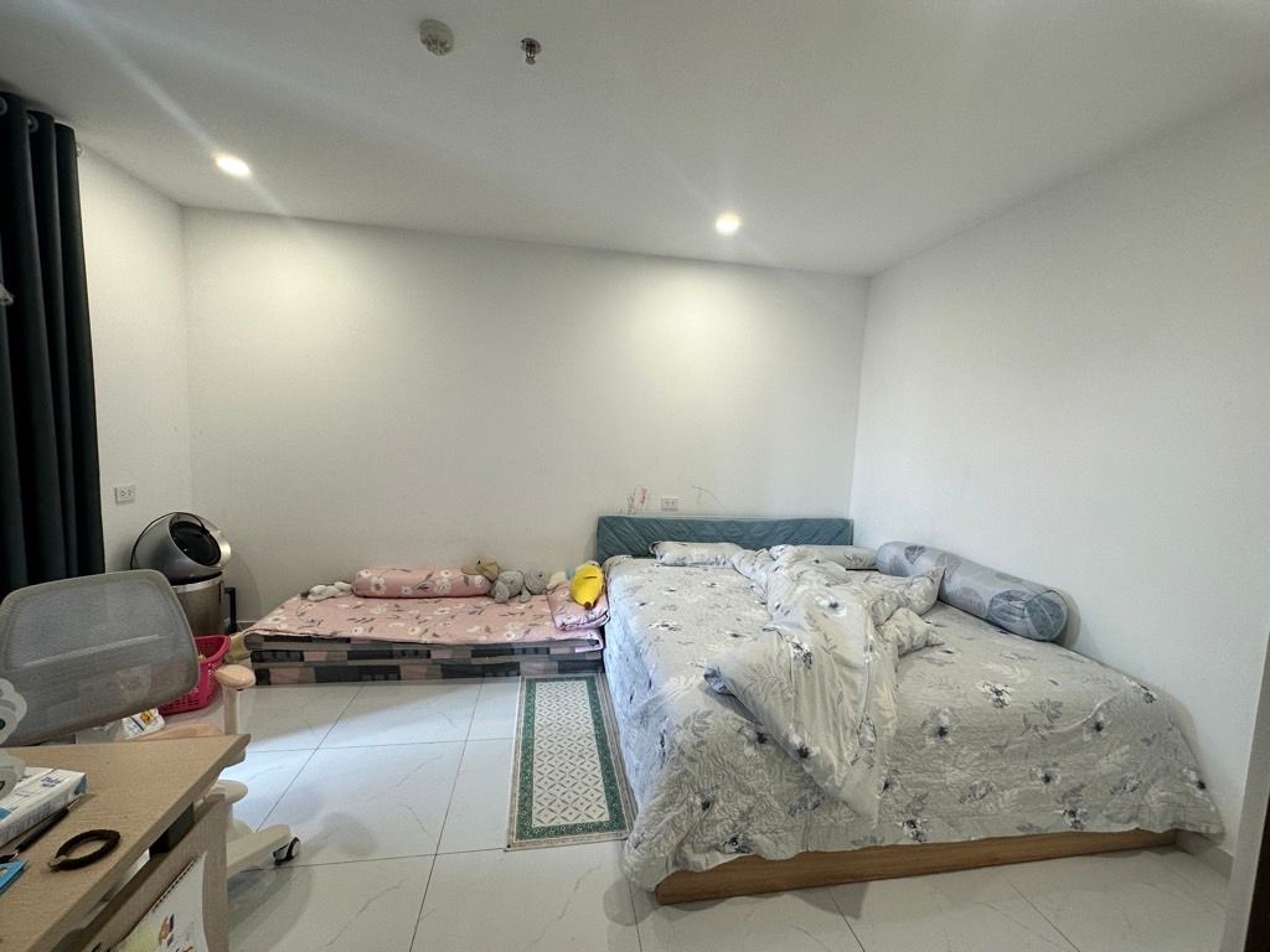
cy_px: 476
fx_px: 514
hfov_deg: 102.1
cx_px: 635
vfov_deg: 85.7
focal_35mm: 14
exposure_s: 1/100
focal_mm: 2.22
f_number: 2.2
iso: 100
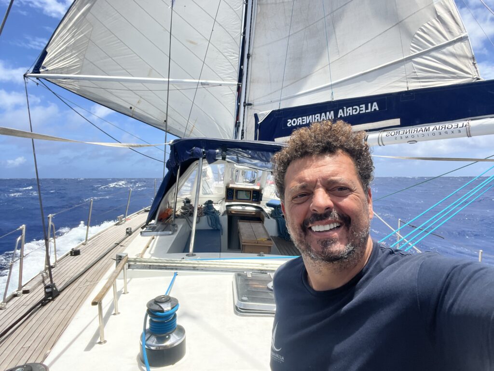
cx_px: 247
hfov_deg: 73.9
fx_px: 328
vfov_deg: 58.9
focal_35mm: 23
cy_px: 186
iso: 32
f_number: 2.2
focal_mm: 2.71
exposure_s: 1/857
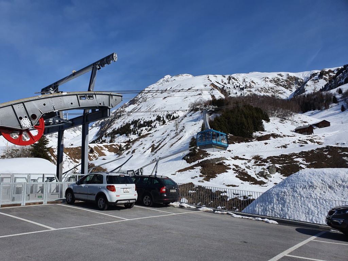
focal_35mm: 26
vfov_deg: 53.1
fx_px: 261
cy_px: 130
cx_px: 174
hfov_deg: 67.3
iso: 50
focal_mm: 4.32
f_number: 2.4
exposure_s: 1/4544
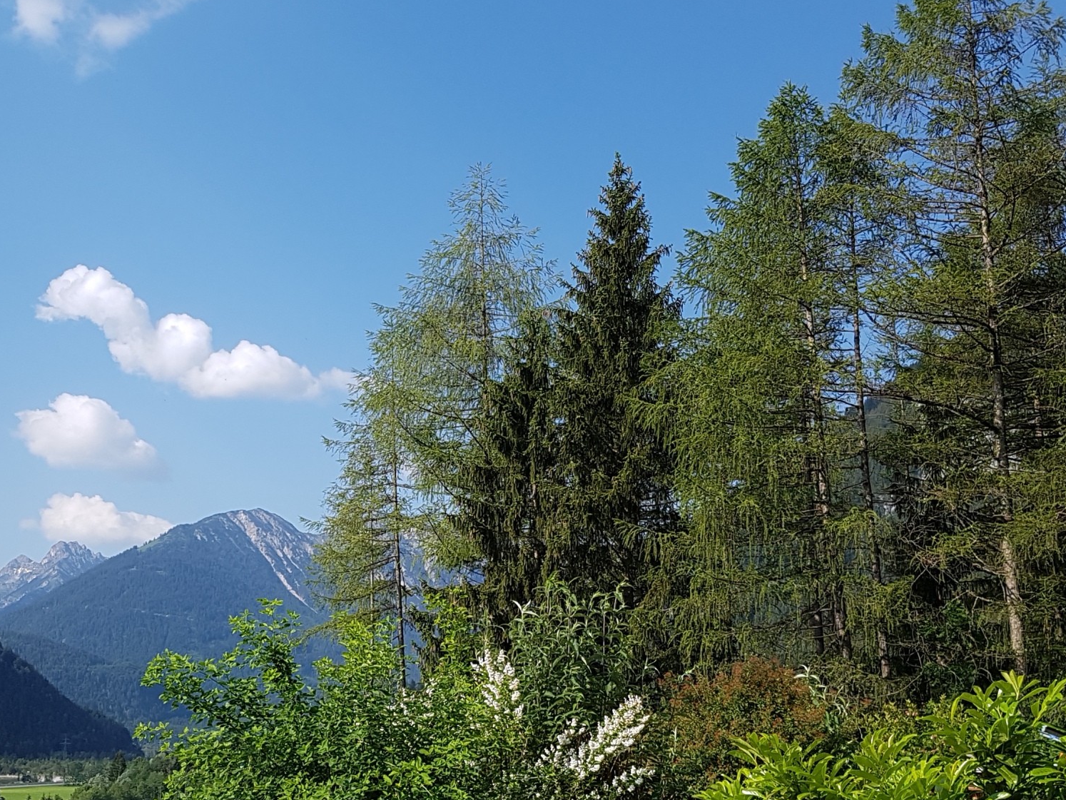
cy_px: 536
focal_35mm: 47
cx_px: 362
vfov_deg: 30.6
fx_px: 1448
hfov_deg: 40.0
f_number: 1.7
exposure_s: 1/2136
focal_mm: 4.2
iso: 50
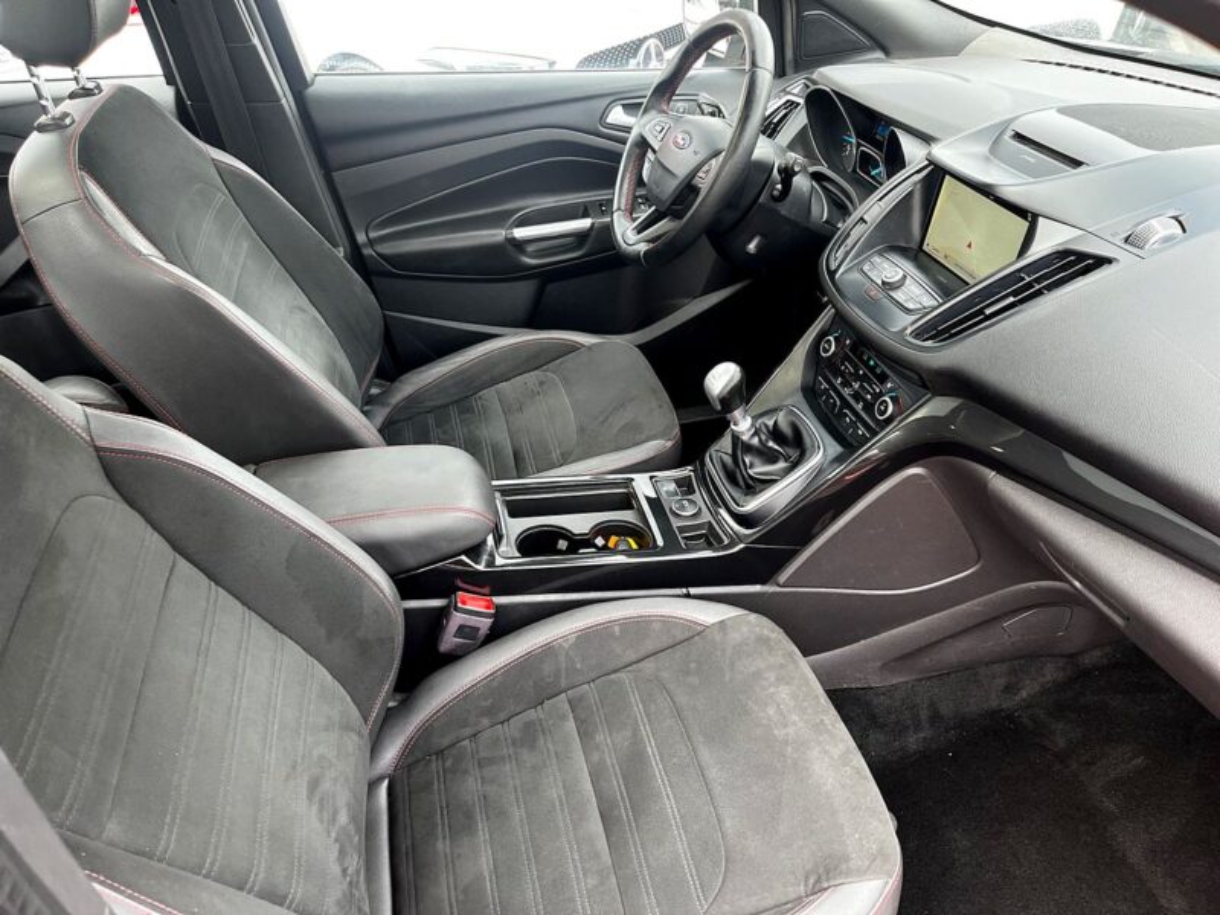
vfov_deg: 53.1
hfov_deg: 67.3
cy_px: 458
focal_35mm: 26
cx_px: 610
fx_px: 916
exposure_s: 1/122
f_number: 1.6
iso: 80
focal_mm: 5.1
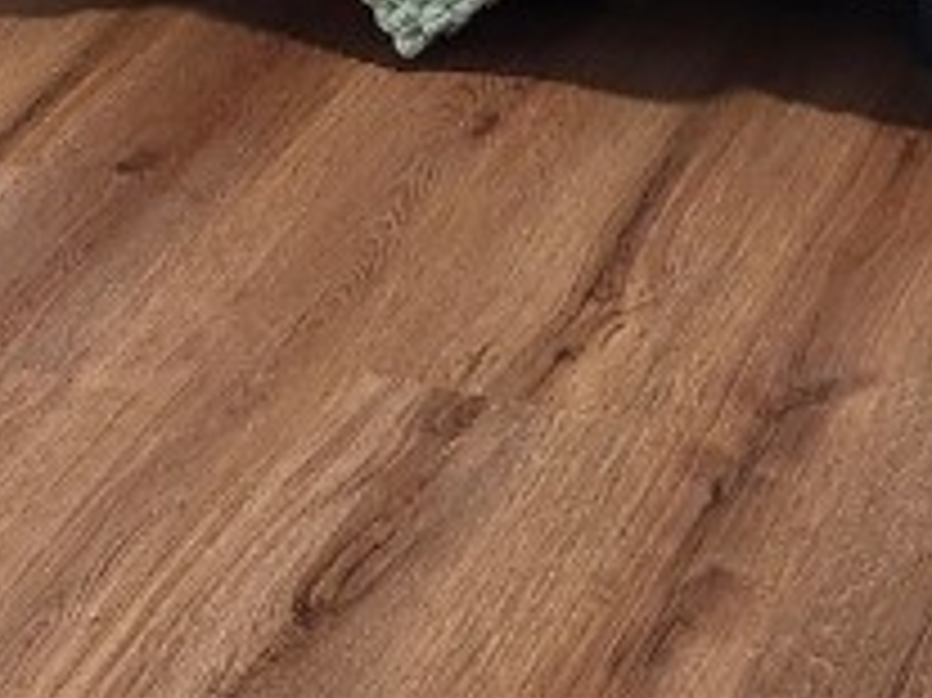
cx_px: 743
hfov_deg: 17.1
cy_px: -1027
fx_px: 3068
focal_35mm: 114
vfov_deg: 10.8
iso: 500
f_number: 1.8
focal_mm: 5.54
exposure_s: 1/120
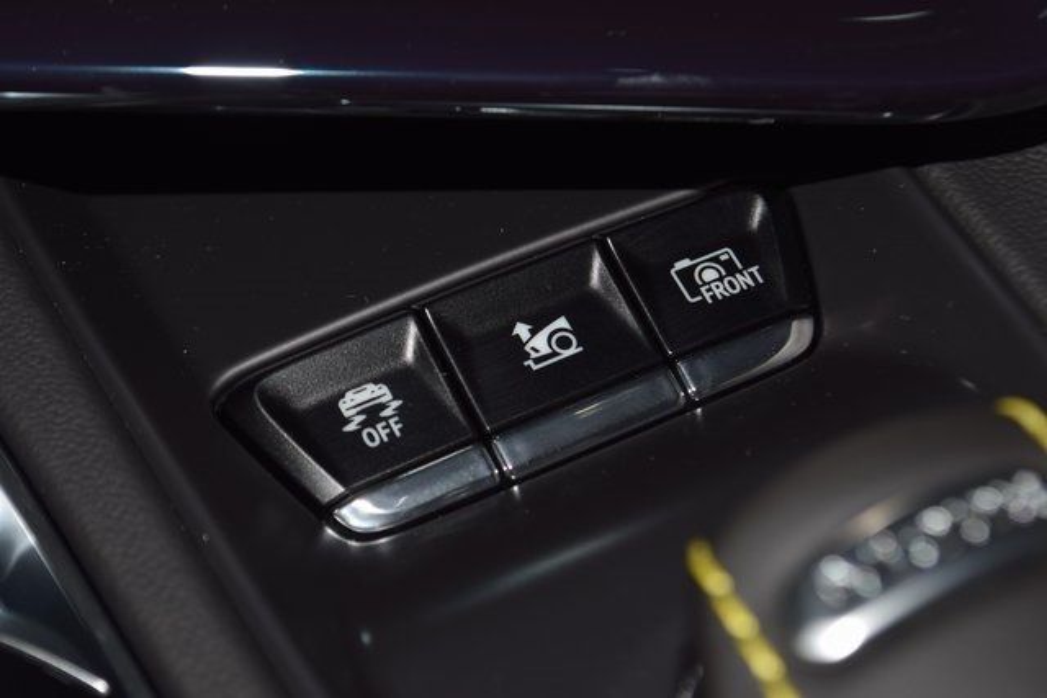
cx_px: 524
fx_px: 2400
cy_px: 349
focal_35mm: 82
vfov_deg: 16.6
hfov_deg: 24.6
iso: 100
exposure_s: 1/60
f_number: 8
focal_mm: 55
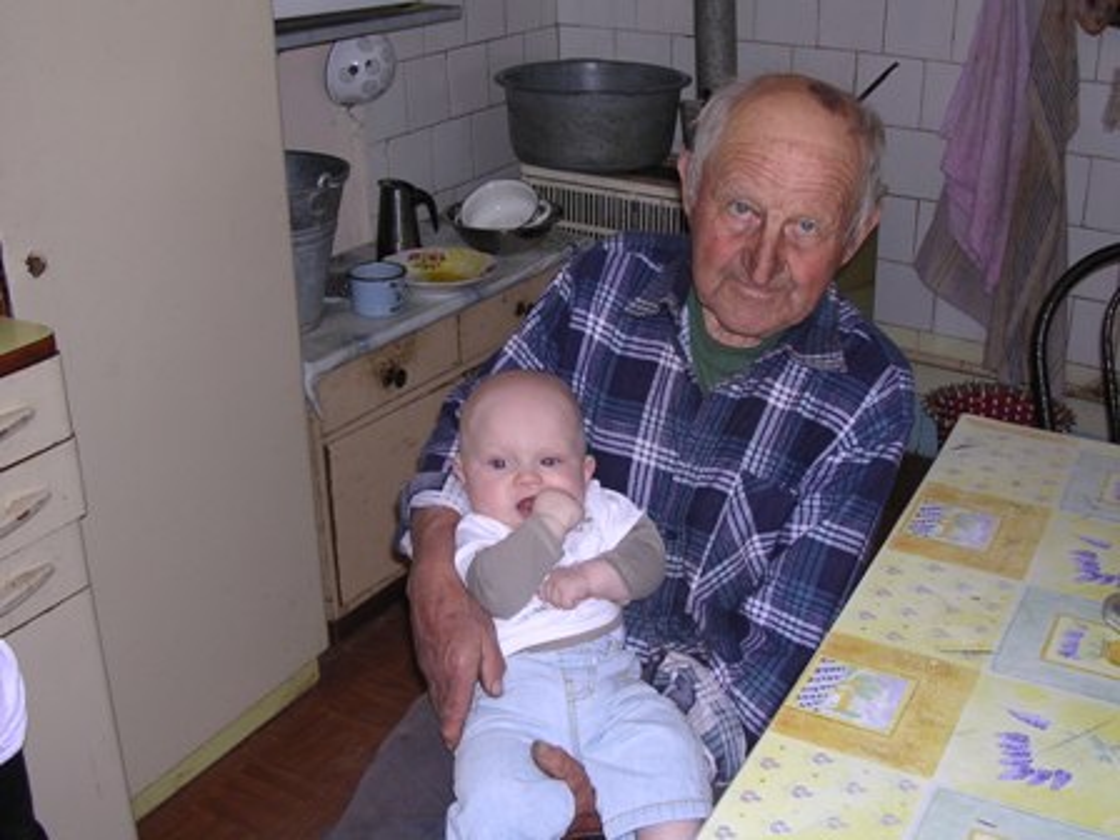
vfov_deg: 33.6
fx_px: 1391
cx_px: 560
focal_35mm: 43
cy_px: 420
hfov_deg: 43.9
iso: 100
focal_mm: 6.6
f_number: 3
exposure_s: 1/60.1
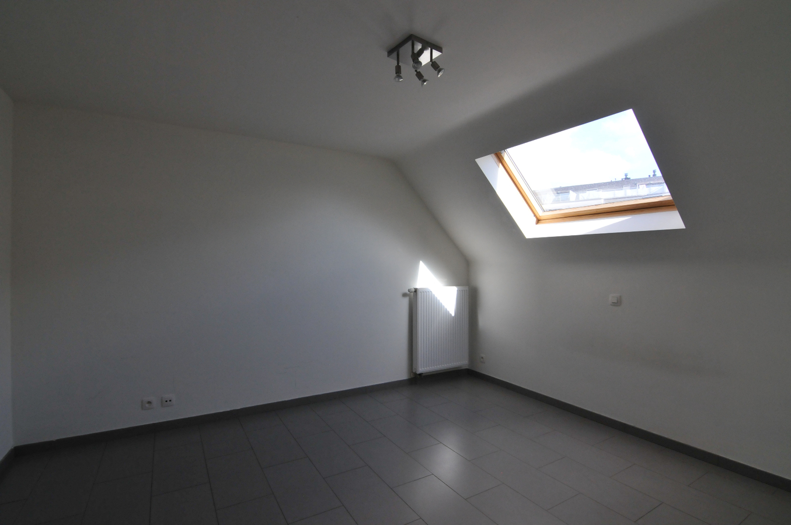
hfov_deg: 95.0
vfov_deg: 71.9
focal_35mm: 16
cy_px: 262
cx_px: 396
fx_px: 362
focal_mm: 11
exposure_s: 1/320
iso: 800
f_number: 9
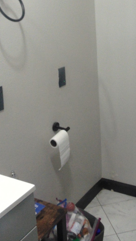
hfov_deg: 23.9
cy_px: 82
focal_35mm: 50
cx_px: 75
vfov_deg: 40.9
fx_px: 321
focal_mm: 4.5
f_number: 3
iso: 200
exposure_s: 1/30
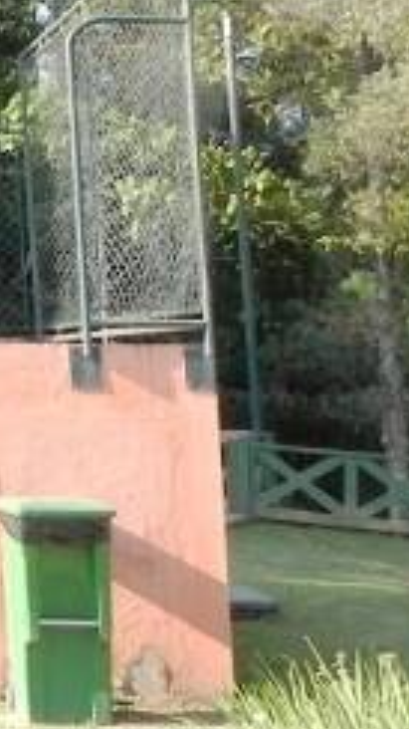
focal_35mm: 93
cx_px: -648
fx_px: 1796
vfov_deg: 22.5
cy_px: 96
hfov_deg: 10.6
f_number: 5
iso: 160
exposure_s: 1/149
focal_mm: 4.6
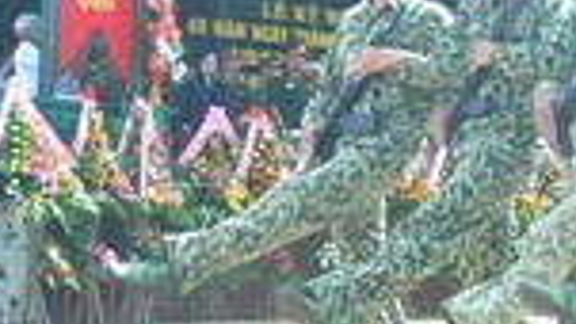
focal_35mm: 117
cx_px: 793
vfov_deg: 10.4
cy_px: 38
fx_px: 1780
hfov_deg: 17.1
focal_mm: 25
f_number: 8
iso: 320
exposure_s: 1/100
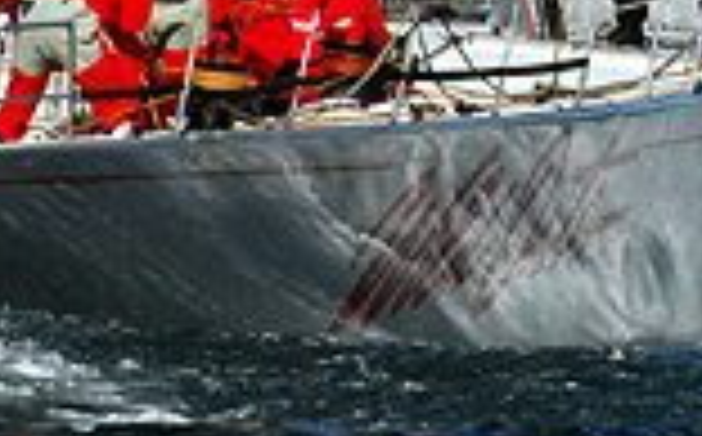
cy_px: -267
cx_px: 446
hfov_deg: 1.8
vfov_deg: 1.1
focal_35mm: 1177
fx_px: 22486
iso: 400
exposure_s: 1/1000
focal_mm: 200
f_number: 7.1
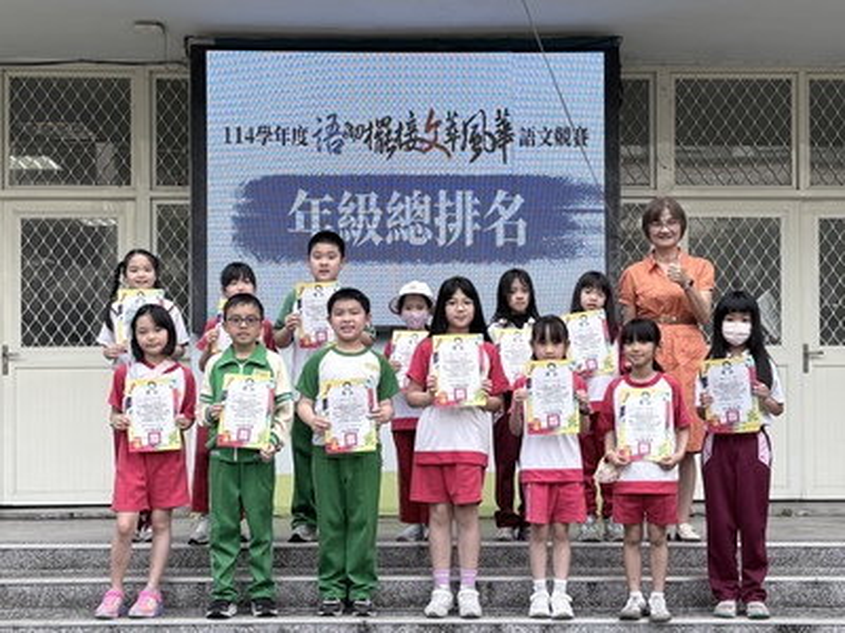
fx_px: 635
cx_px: 422
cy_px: 316
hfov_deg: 67.3
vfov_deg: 53.1
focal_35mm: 26
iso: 50
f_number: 1.6
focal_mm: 5.96
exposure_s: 1/496
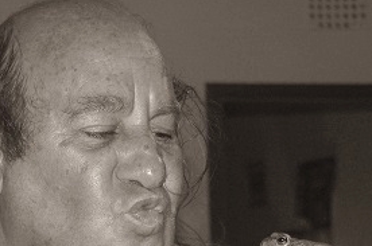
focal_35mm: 131
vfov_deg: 10.4
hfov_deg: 15.6
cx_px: 75
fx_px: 1351
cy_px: 239
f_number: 5
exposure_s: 1/60
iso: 400
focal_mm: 40
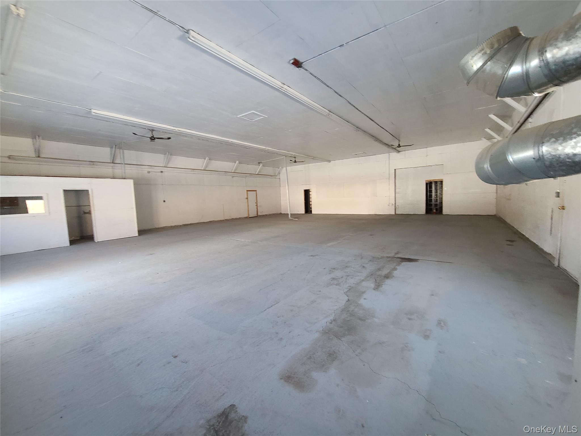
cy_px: 218
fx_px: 218
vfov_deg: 89.9
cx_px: 290
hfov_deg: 106.2
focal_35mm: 13
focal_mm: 2.2
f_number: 2.2
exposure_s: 1/40
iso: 320
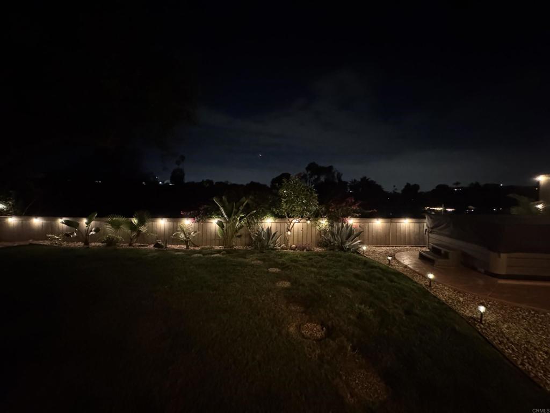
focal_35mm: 14
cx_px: 275
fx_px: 222
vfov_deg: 85.7
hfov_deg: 102.1
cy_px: 206
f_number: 2.2
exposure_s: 1/20
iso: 2500
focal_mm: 2.22
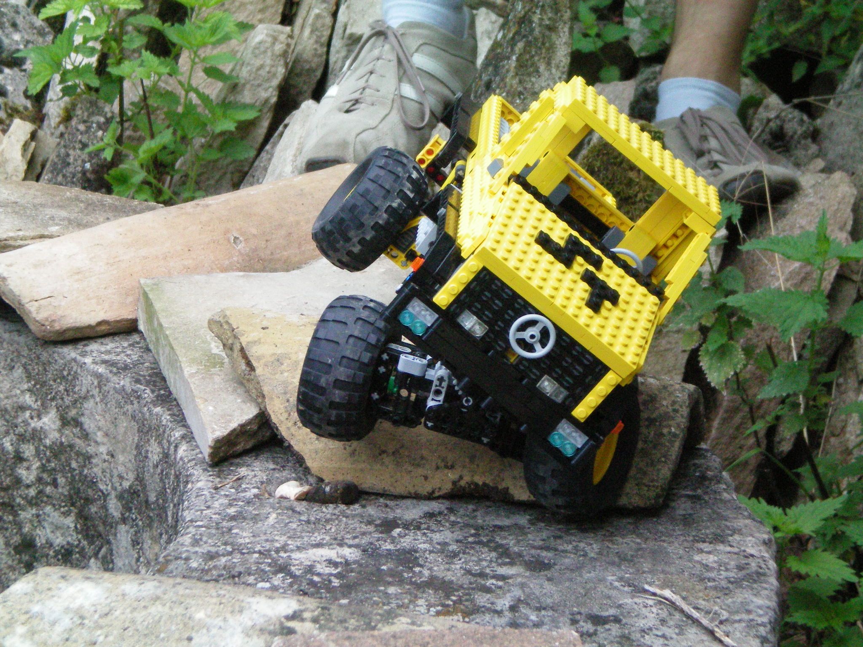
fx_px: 2842
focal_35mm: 114
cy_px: 324
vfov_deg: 13.0
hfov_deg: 17.3
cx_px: 432
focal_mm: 18.9
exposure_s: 1/250
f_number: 5.9
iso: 250
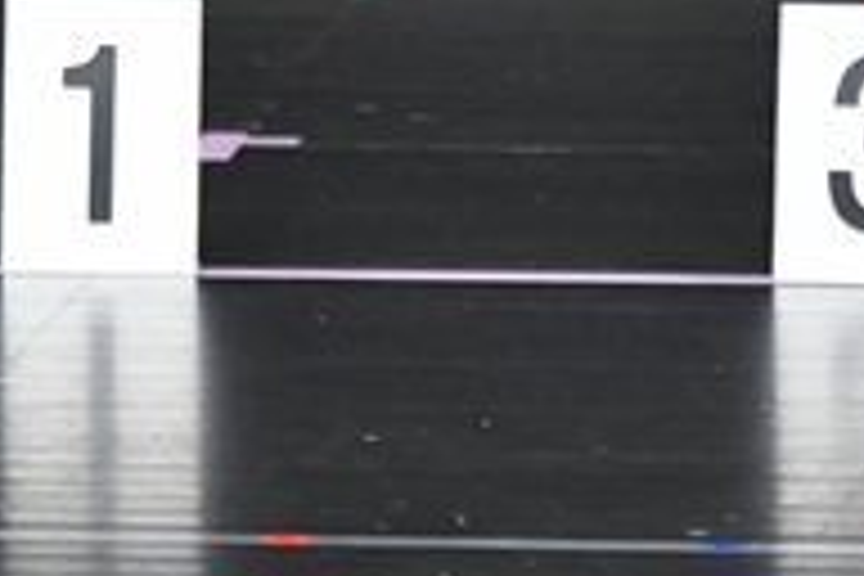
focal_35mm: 1210
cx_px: 155
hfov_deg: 1.7
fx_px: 29038
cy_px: -32
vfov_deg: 1.1
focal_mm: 200
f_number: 5.6
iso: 5000
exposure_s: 1/400
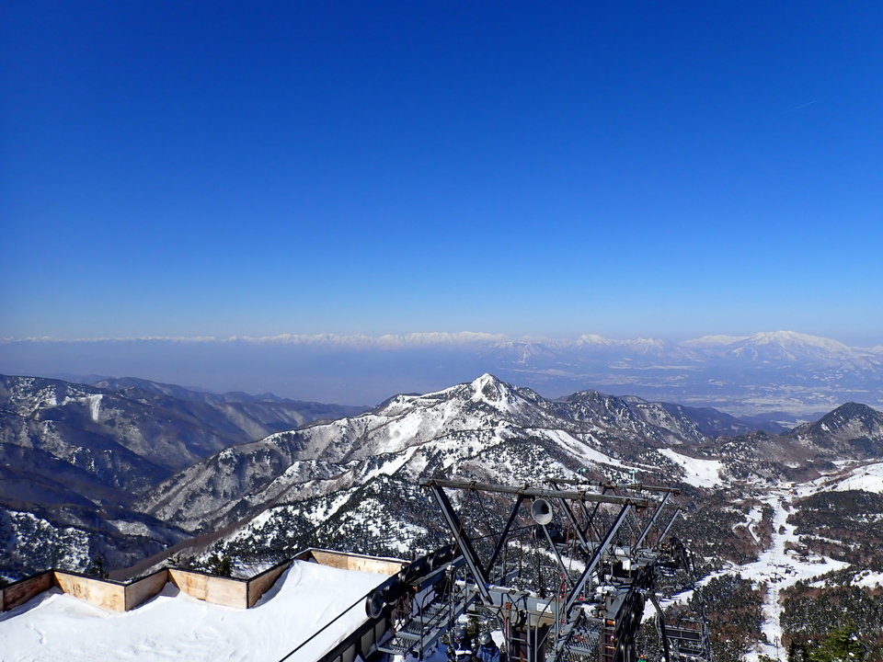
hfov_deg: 69.4
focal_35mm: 25
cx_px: 442
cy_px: 331
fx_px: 638
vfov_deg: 54.9
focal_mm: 4.5
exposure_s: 1/400
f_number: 8
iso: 100
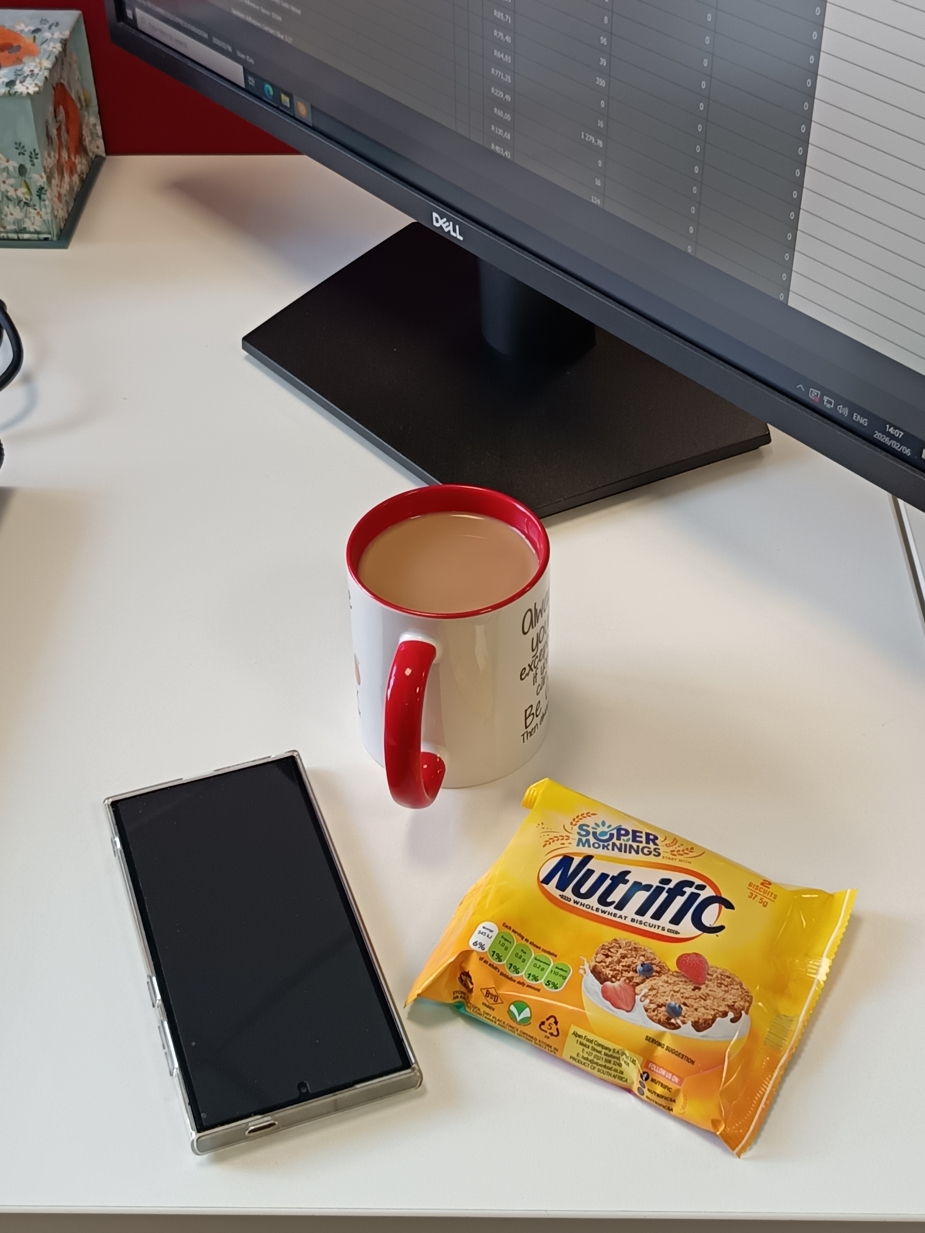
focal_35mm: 48
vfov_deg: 39.7
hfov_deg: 30.3
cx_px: 462
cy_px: 616
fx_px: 1710
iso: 523
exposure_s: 1/50
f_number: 1.75
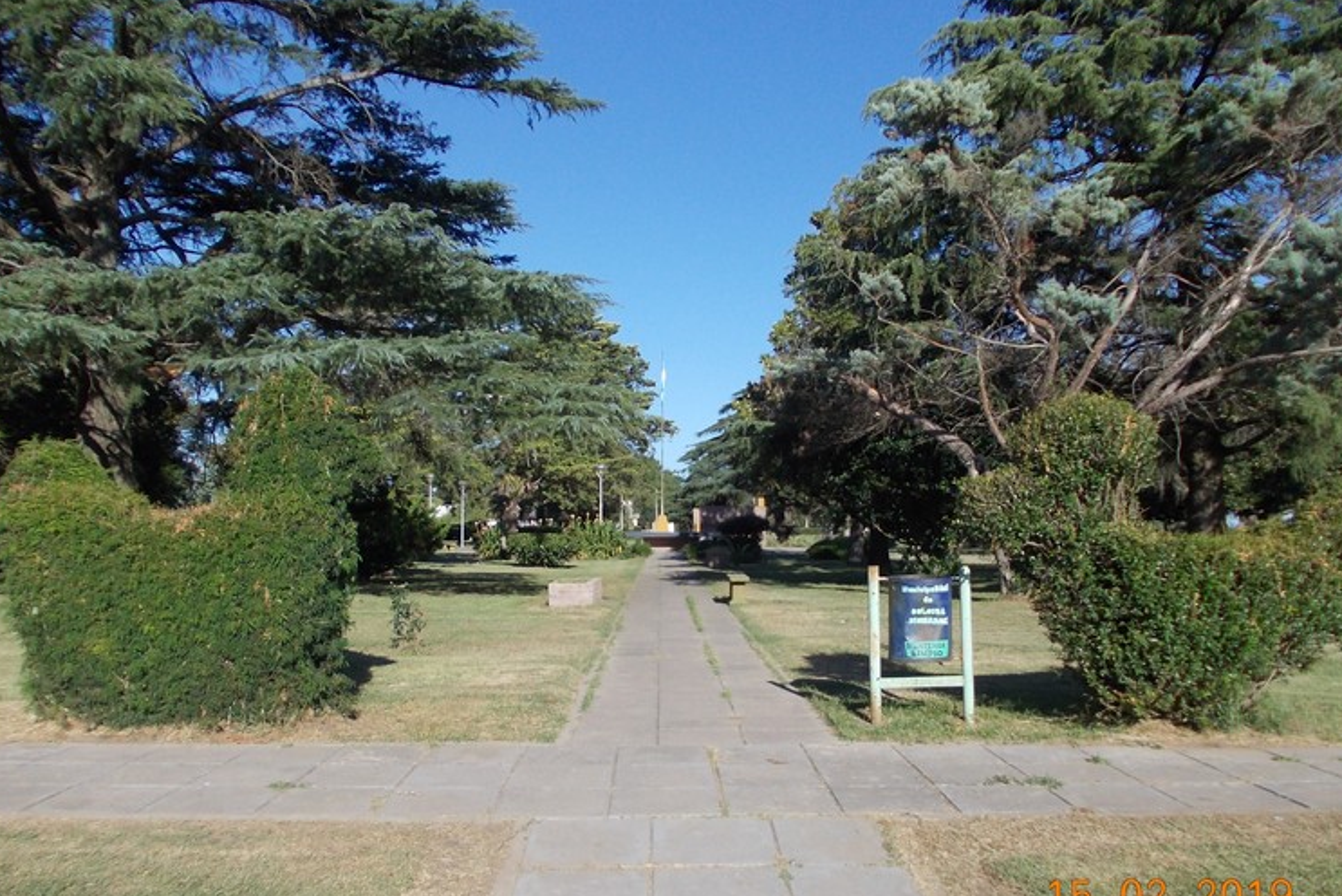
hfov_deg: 61.9
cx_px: 672
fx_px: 1119
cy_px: 500
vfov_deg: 43.6
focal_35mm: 30
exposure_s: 1/320
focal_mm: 4
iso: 80
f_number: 5.4
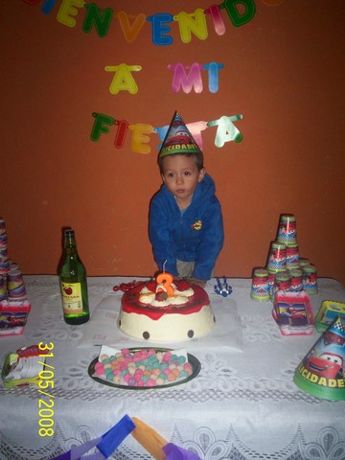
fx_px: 478
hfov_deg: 39.7
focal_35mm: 36
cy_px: 230
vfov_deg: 51.4
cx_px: 172
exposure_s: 1/64
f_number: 4.5
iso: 140
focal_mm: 5.9
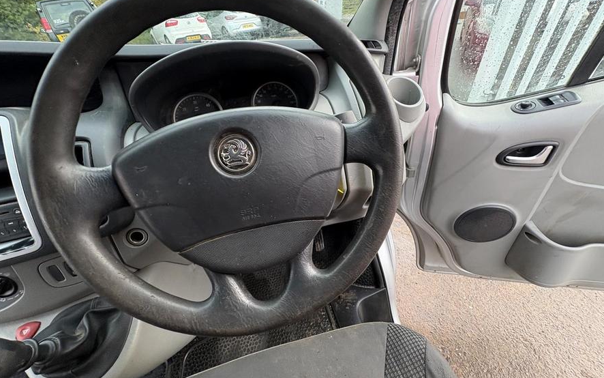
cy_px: 187
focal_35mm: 15
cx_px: 302
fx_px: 247
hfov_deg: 101.5
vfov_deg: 74.8
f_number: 2.2
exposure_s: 1/113
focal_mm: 2.22
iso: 100
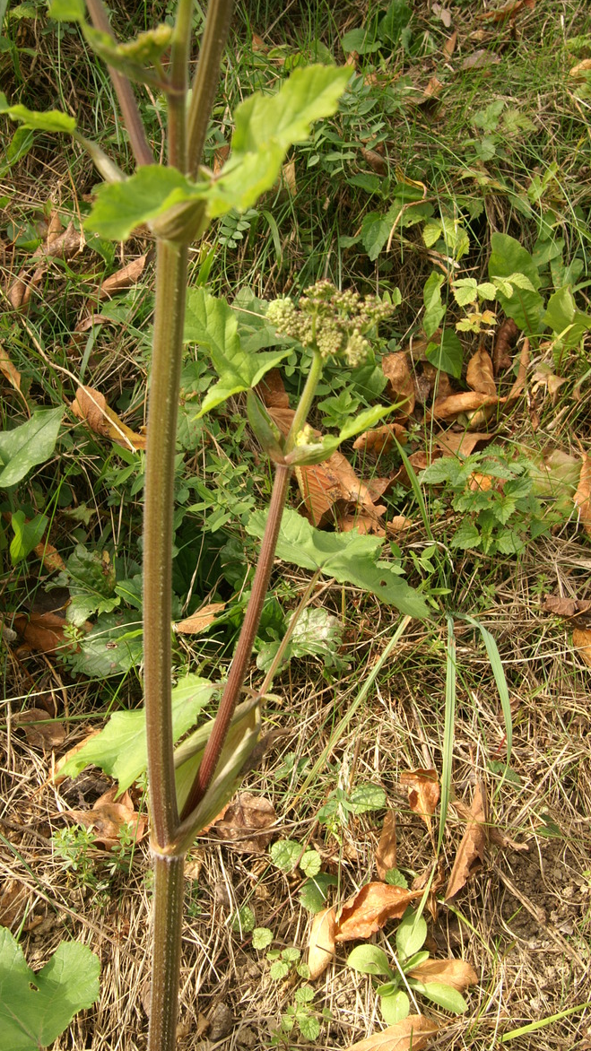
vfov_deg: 45.5
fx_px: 1254
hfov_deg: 26.5
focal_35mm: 45
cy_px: 519
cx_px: 249
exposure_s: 1/25
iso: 100
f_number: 13
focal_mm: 28
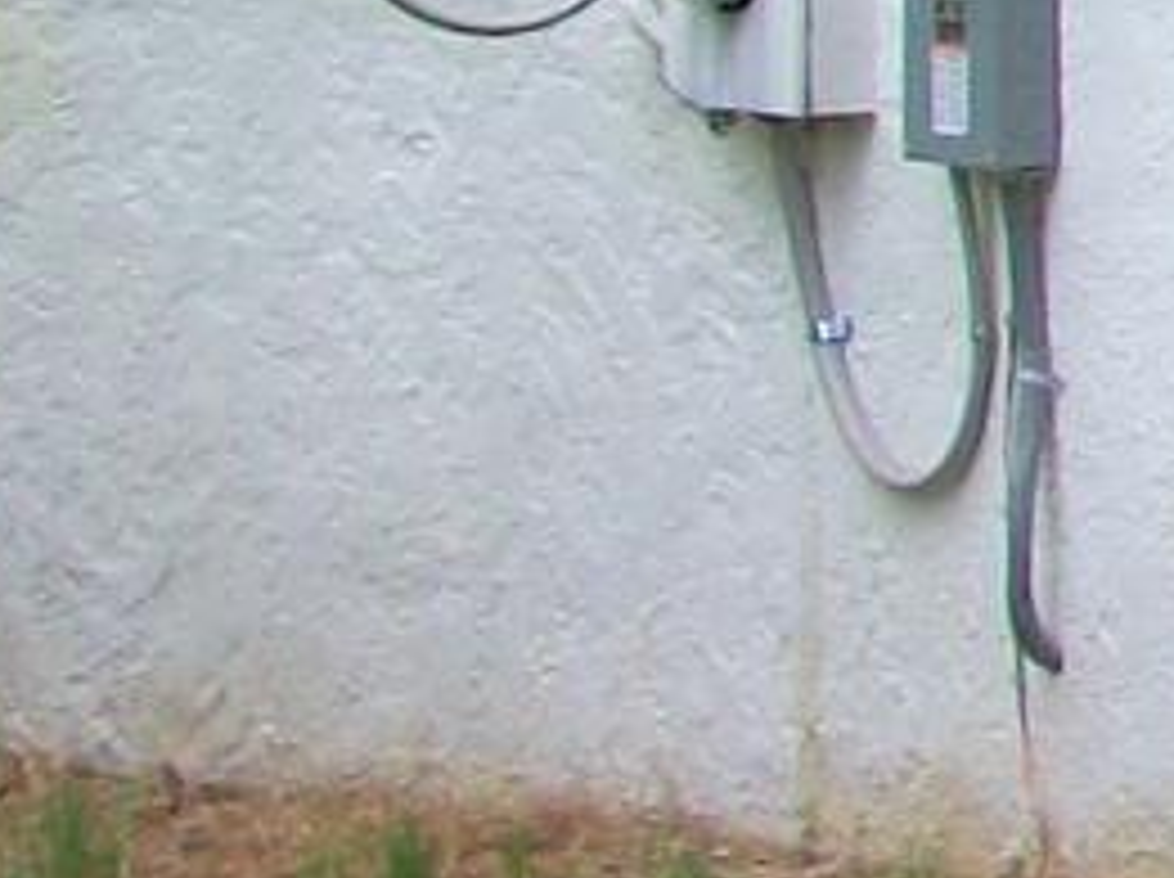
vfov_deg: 5.2
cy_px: -1166
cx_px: 3823
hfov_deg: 6.4
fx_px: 9314
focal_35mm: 275
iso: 80
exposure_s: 1/125
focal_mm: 6.3
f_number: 3.1
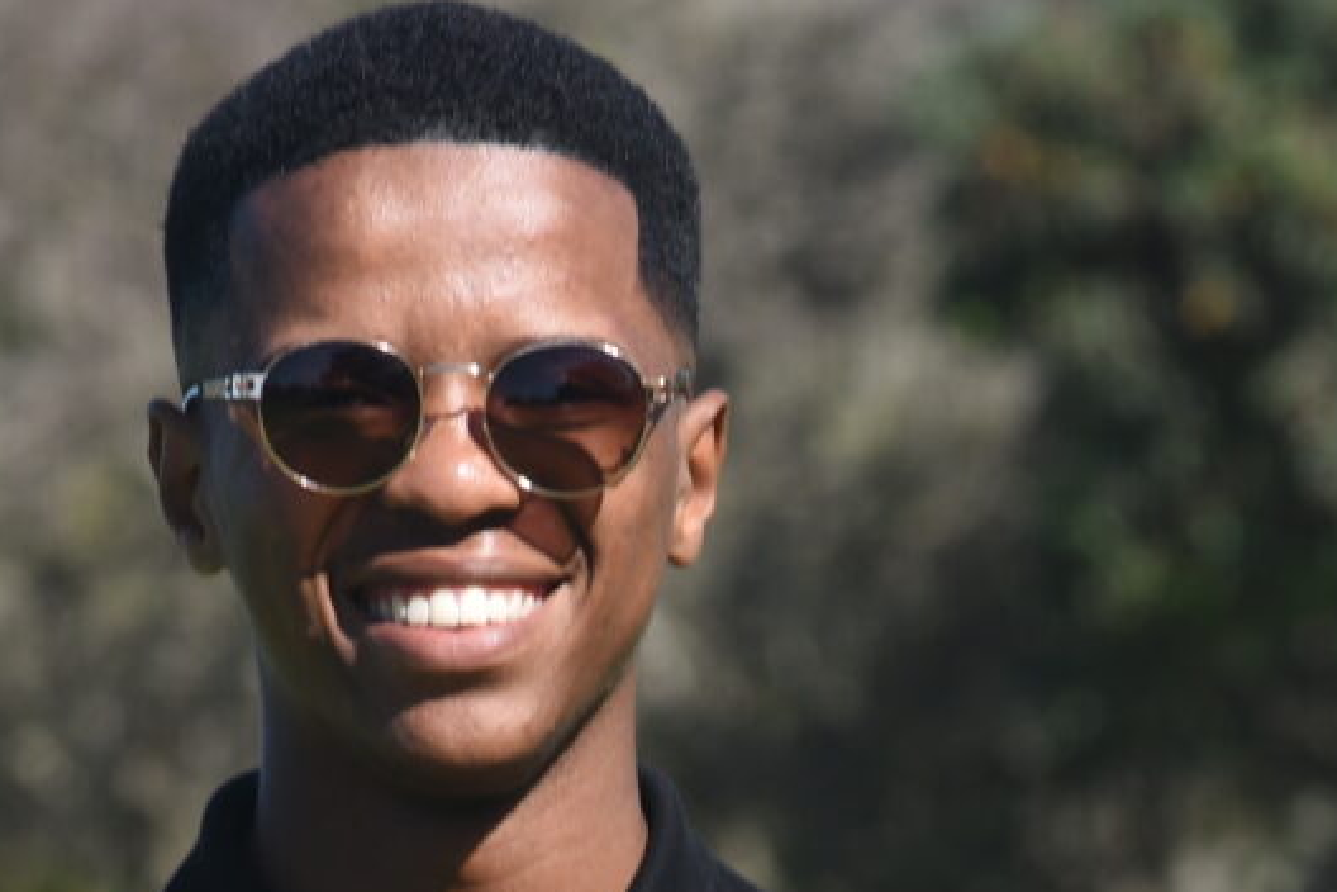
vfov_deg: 1.7
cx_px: 757
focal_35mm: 808
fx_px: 30023
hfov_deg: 2.6
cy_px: 1197
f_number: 9
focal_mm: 185
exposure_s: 1/200
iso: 100
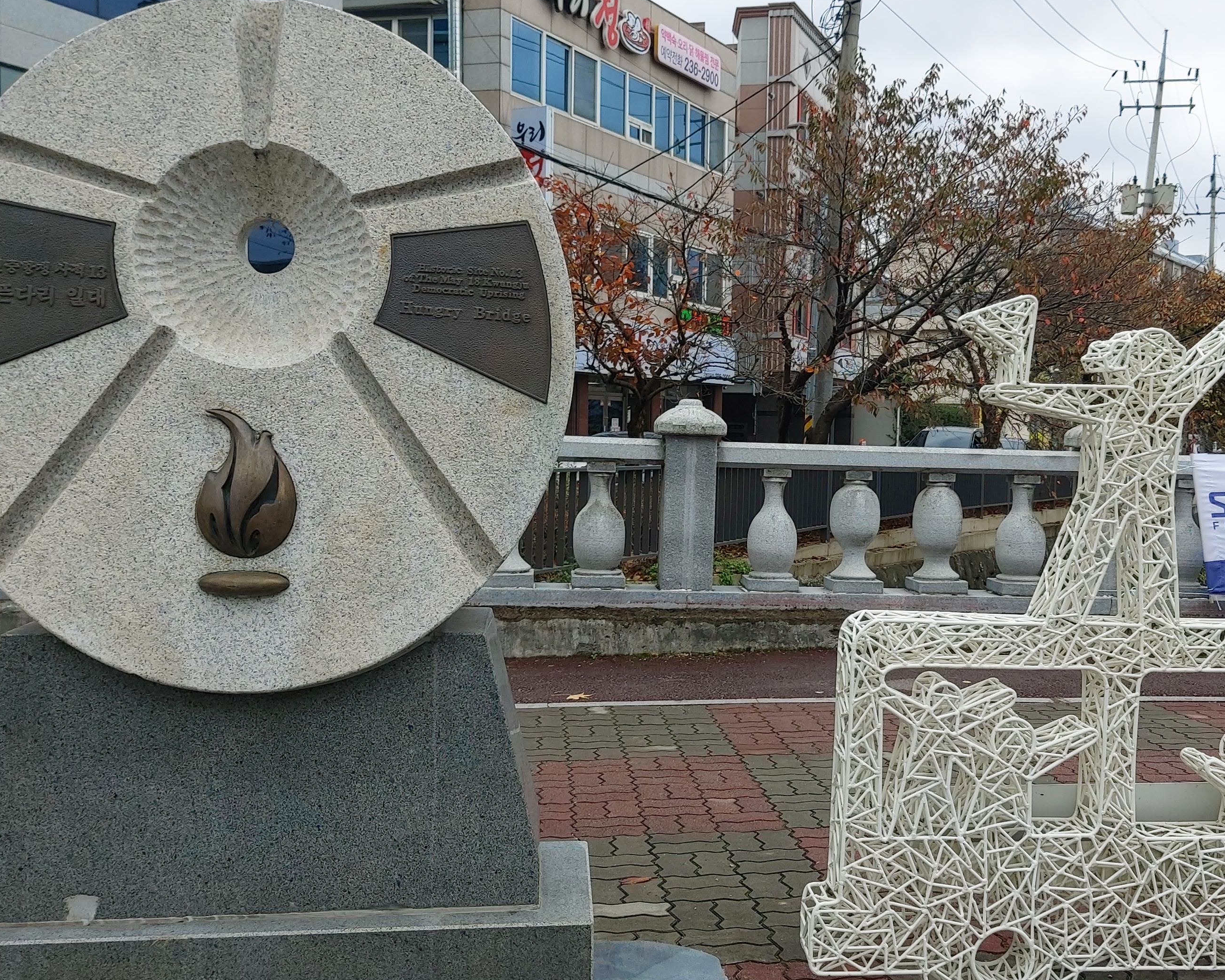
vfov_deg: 39.2
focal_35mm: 38
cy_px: 501
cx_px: 740
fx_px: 1378
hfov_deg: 47.6
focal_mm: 4.58
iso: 50
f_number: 2
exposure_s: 1/274
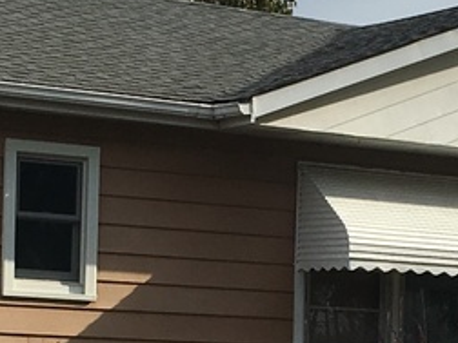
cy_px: 387
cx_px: 258
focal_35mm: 166
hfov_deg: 11.9
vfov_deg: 8.9
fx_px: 2196
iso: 25
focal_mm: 4.15
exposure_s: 1/1789
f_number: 2.2
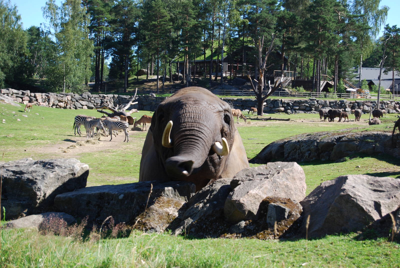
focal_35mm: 82
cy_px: 134
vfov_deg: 16.6
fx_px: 918
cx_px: 200
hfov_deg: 24.6
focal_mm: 55
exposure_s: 1/160
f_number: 6.3
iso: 100
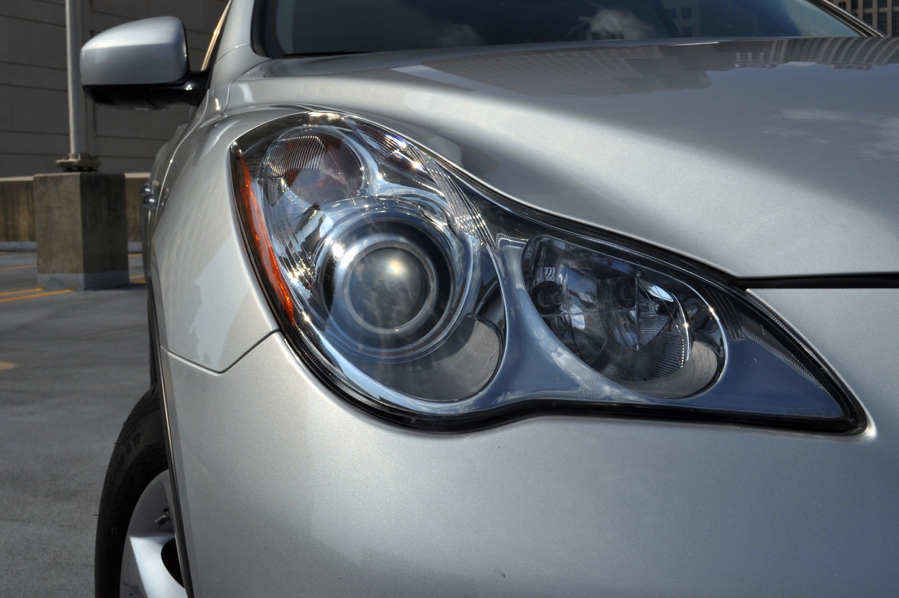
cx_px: 503
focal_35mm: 45
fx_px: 1123
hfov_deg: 43.6
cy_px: 278
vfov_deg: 29.8
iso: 200
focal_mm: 26
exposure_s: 1/640
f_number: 13
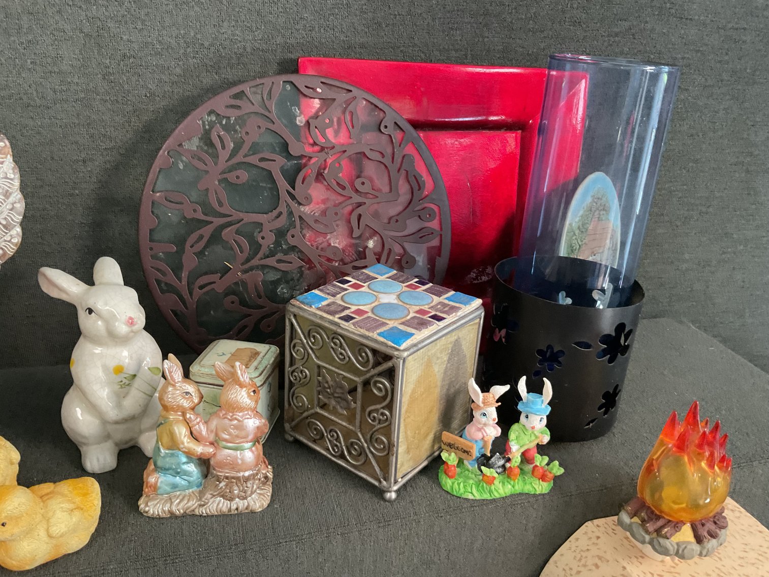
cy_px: 288
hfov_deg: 61.7
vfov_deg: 48.2
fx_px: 644
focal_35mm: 29
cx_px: 384
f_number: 1.8
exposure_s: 1/60
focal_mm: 3
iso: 250
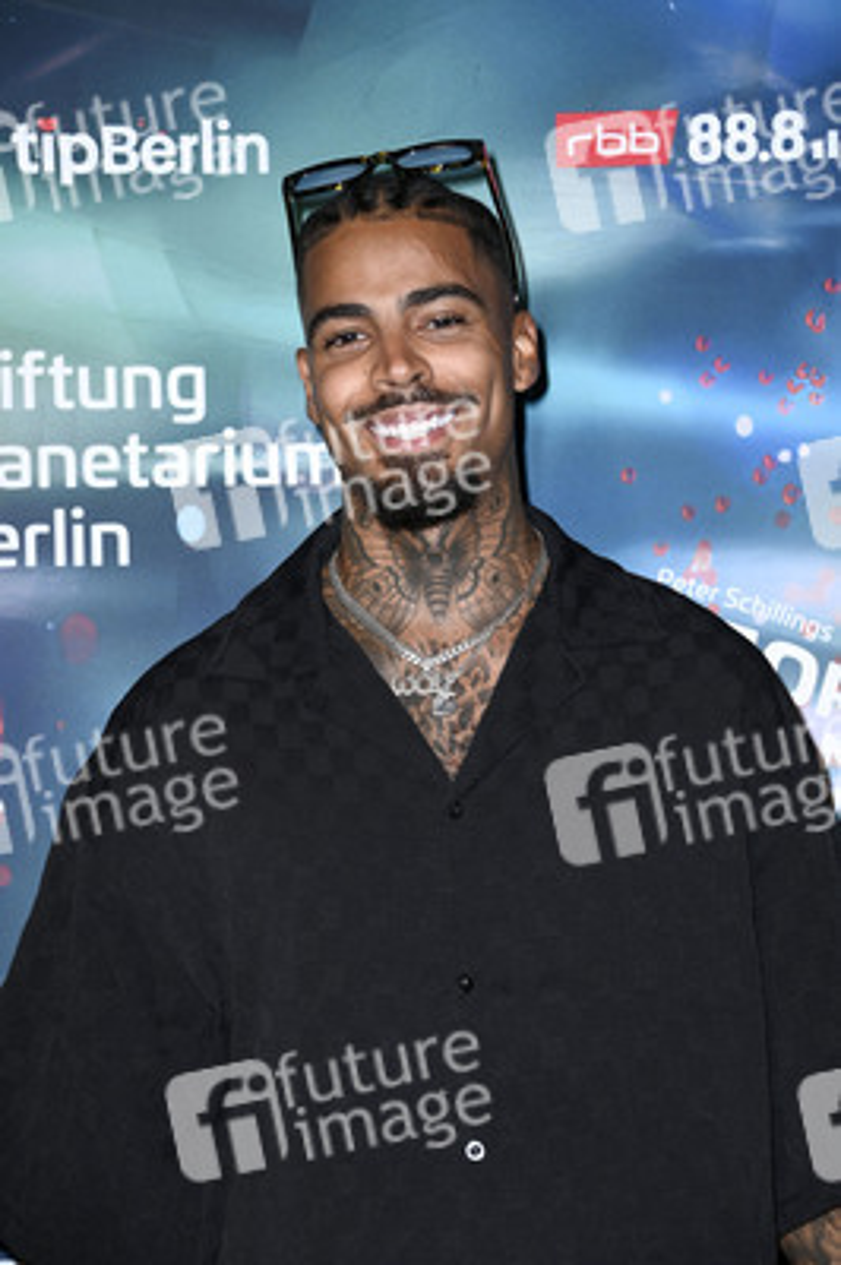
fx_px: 3931
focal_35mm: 112
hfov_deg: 12.2
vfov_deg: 18.3
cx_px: 420
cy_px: 632
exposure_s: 1/160
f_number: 5.6
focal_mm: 112
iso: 500
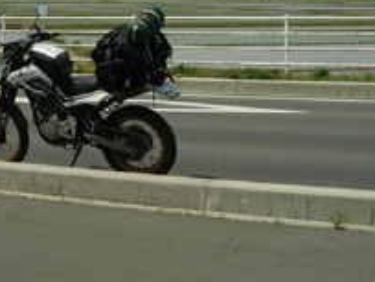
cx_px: 66
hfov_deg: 22.9
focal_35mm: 84
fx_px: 910
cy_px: -11
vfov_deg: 17.1
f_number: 4.8
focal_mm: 5.8
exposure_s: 1/640
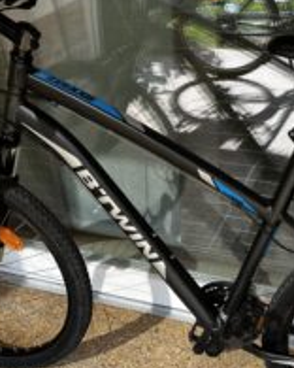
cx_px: 196
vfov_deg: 35.7
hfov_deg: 28.9
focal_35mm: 52
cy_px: 238
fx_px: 566
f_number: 1.6
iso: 40
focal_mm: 5.1
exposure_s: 1/288
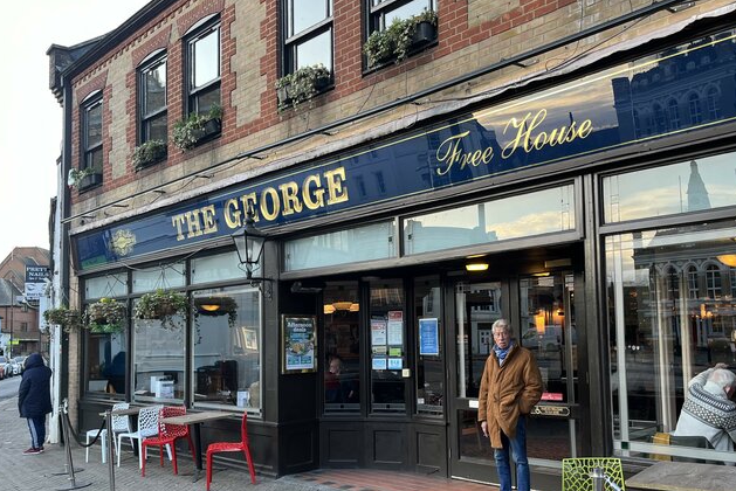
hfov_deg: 57.0
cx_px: 415
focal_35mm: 33
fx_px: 675
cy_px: 297
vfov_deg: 39.8
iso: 64
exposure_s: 1/122
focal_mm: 5.1
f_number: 1.6
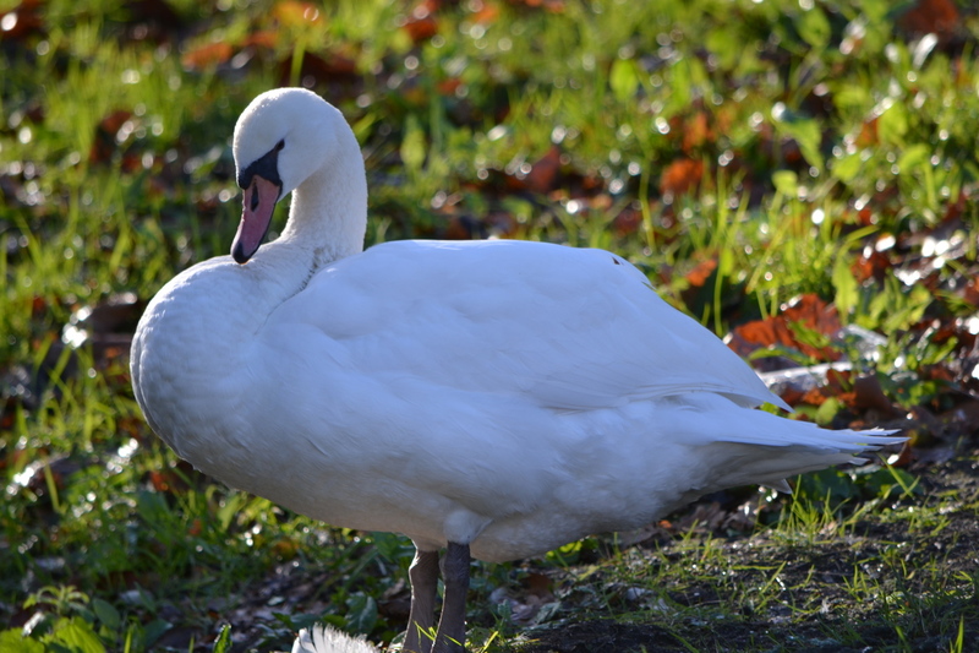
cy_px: 326
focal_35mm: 390
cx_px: 490
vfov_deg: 3.5
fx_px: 10603
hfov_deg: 5.3
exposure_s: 1/250
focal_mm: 260
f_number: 5.6
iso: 200
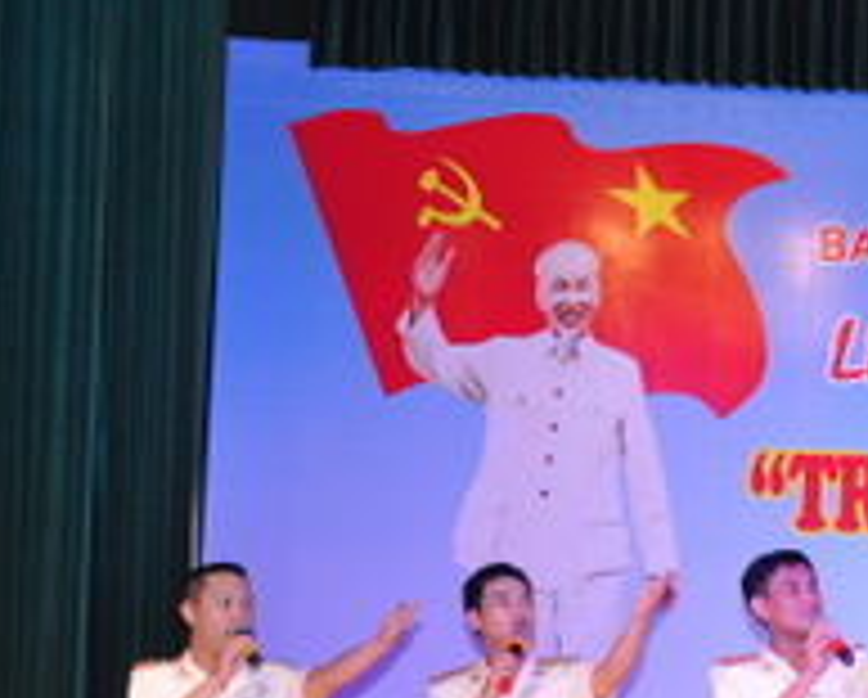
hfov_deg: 16.7
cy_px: 626
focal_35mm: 109
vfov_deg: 14.0
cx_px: 1106
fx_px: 2804
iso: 500
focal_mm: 30
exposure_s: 1/160
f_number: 4.5
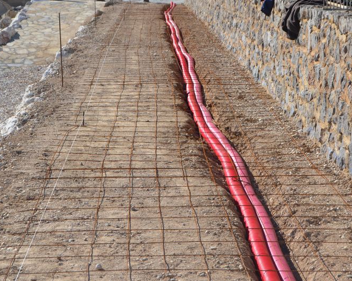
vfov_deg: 15.4
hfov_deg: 19.2
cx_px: 173
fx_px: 1041
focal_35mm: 100
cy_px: 104
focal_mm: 46
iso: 100
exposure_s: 1/250
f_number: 8
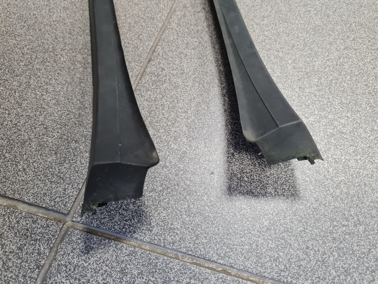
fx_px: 284
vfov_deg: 53.1
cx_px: 189
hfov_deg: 67.3
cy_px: 142
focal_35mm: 26
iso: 400
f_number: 1.8
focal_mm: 5.4
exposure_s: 1/50
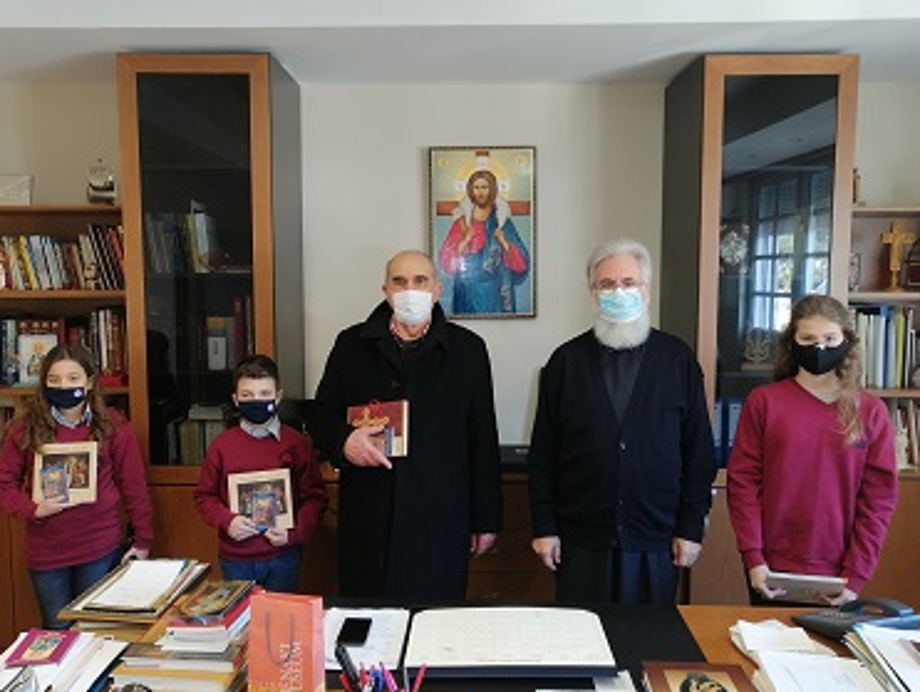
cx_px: 456
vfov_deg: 49.8
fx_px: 745
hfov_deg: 63.4
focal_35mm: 28
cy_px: 337
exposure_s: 1/33.3
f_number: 1.8
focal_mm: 3.95
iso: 100
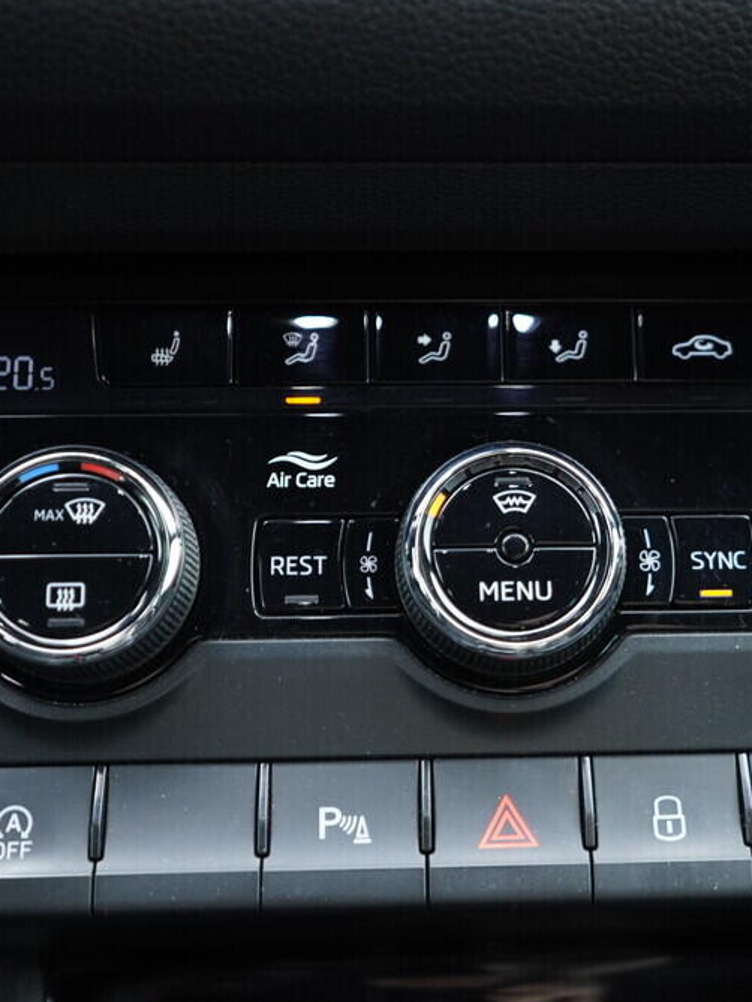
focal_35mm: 53
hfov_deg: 27.4
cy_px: 494
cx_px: 493
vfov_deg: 36.2
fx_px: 1535
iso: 640
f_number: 2.8
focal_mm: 24
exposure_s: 1/40
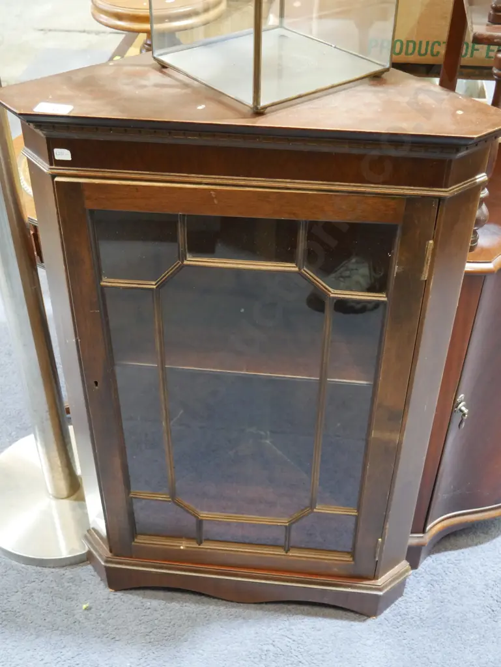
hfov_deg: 34.4
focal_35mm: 42
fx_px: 810
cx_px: 250
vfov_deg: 44.8
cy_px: 334
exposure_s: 1/60
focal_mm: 21
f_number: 4.6
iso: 2500
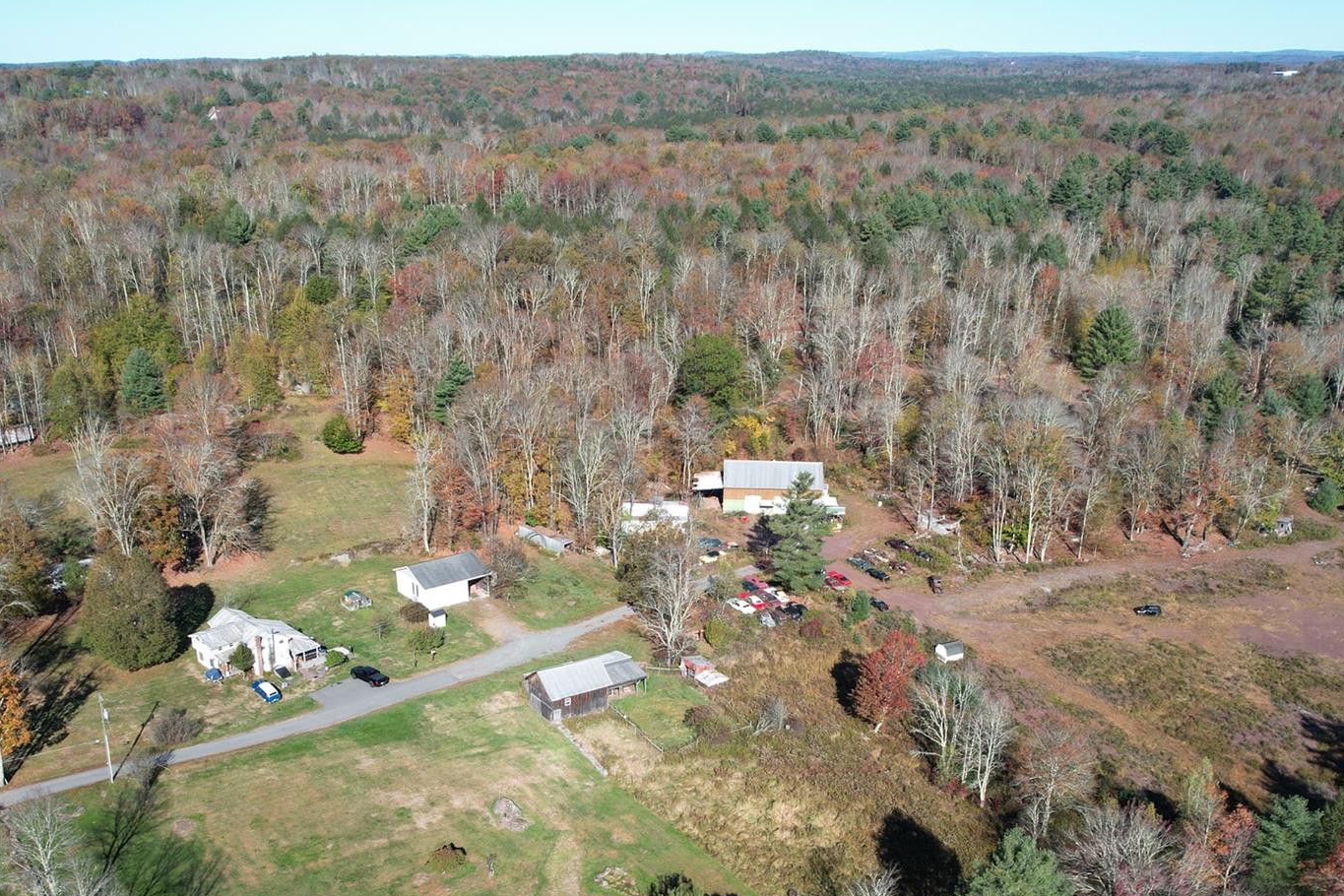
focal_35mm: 33
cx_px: 608
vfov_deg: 39.4
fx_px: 1232
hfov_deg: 57.1
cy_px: 605
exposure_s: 1/1250
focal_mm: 8.38
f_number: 2.8
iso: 110
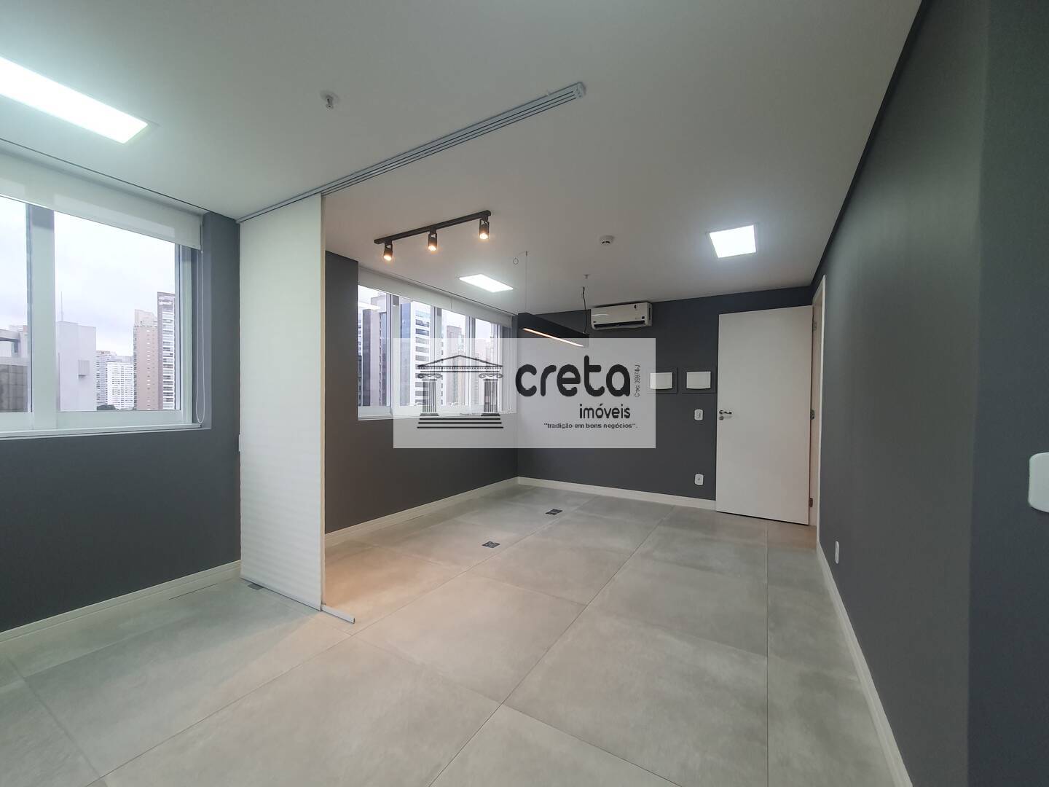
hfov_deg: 106.2
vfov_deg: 89.9
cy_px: 394
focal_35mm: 13
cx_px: 524
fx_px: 394
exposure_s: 1/60
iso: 80
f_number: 2.2
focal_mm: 1.8
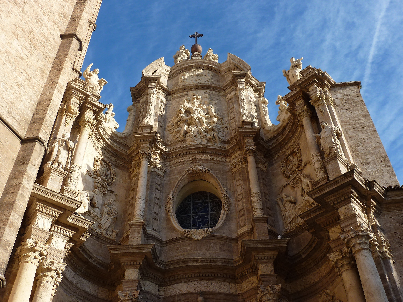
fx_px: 442
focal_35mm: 38
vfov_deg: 37.7
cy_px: 150
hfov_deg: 49.0
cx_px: 198
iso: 80
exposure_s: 1/320
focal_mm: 6.1
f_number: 4
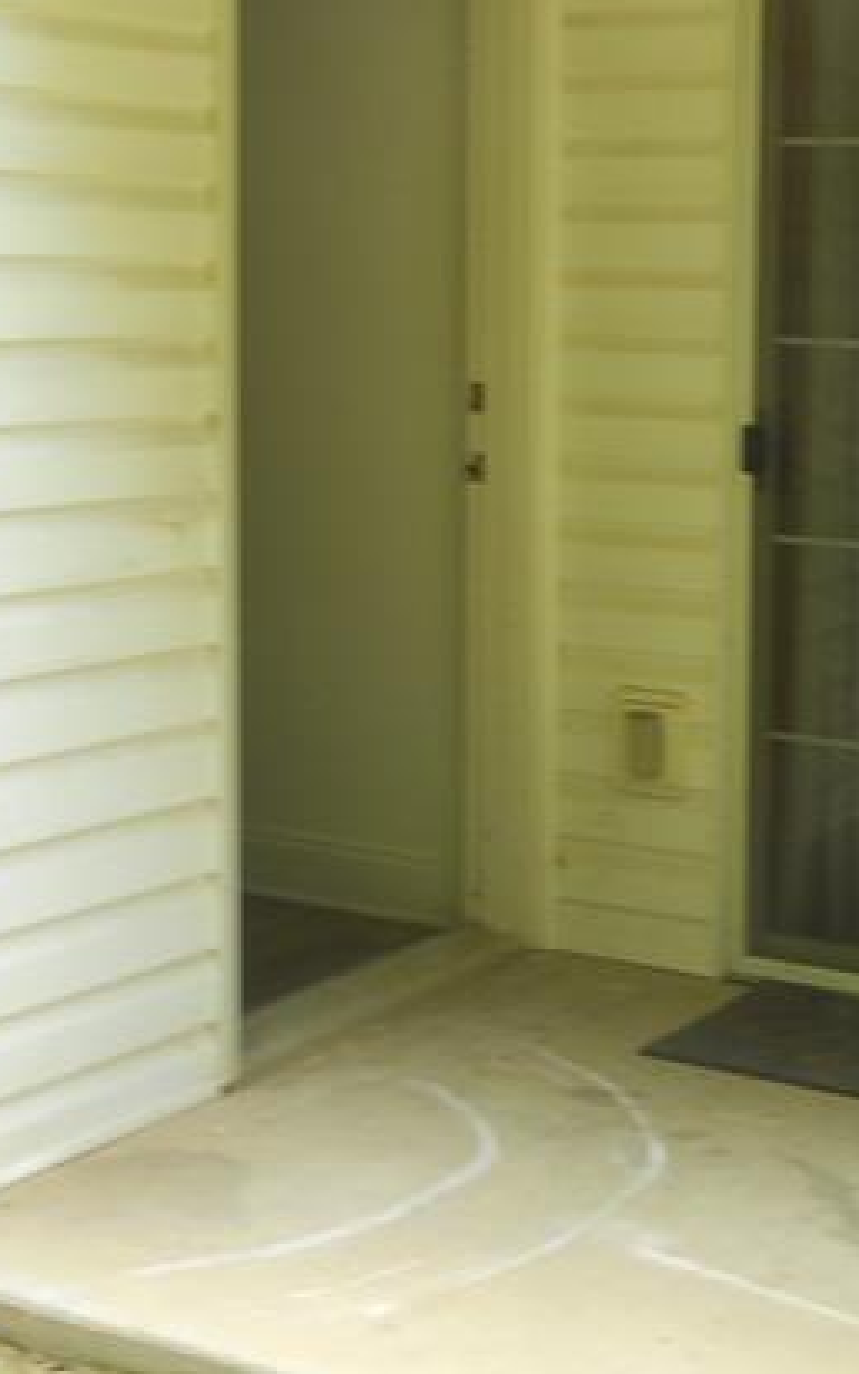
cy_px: 308
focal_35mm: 66
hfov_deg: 19.6
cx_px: 652
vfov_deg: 30.4
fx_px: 2471
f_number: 3.7
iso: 80
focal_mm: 4.5
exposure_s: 1/50
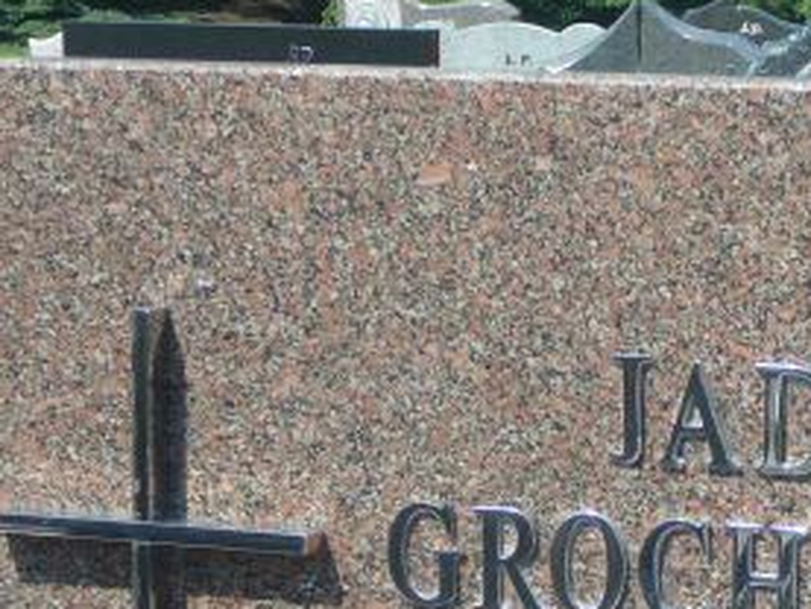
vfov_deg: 9.0
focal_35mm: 164
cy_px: 632
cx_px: 796
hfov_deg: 11.9
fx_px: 3844
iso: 80
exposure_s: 1/400
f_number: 3.7
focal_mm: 10.5
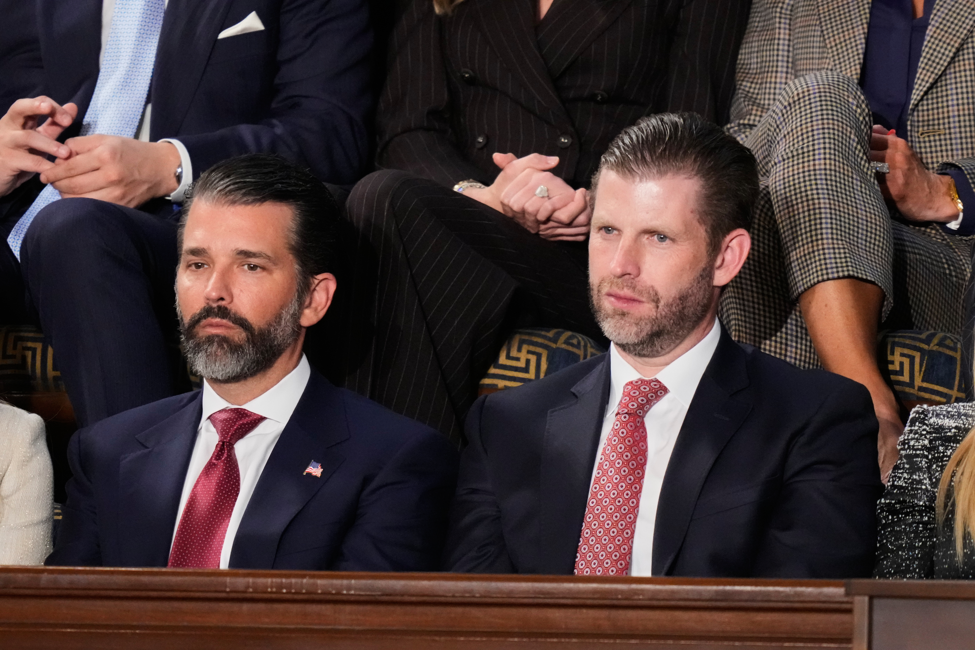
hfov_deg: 1.7
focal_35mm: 1200
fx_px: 32497
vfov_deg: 1.1
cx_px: 488
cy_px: 325
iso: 8000
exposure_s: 1/200
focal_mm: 800
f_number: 5.6
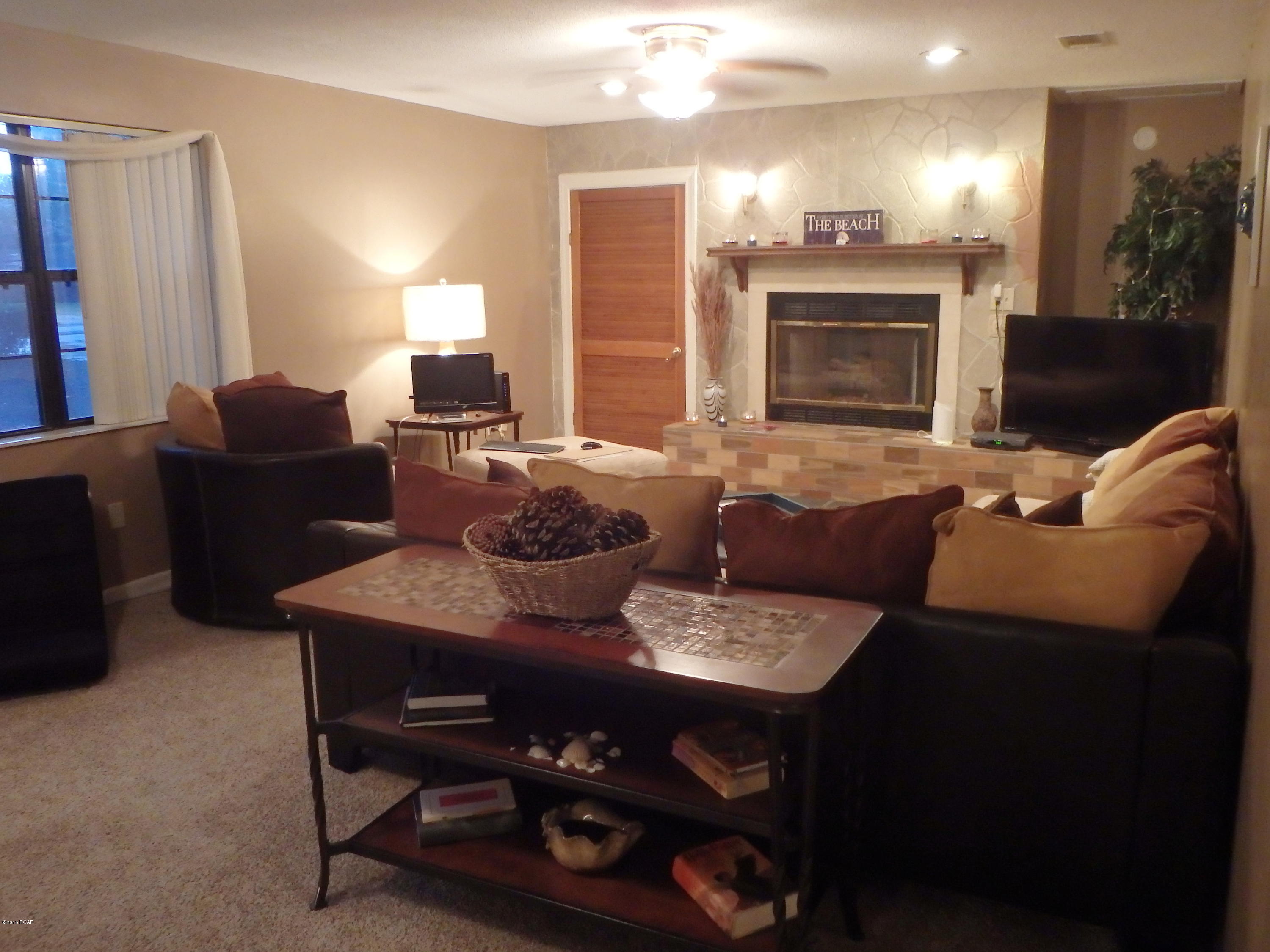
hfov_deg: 63.4
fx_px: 1027
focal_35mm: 28
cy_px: 476
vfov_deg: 49.7
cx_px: 635
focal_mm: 5
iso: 800
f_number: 3.9
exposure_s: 1/13
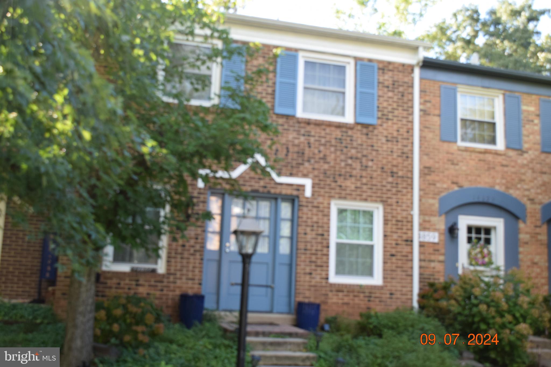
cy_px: 184
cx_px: 276
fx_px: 643
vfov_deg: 31.9
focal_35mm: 42
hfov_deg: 46.4
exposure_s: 1/200
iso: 400
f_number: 7.1
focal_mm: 28
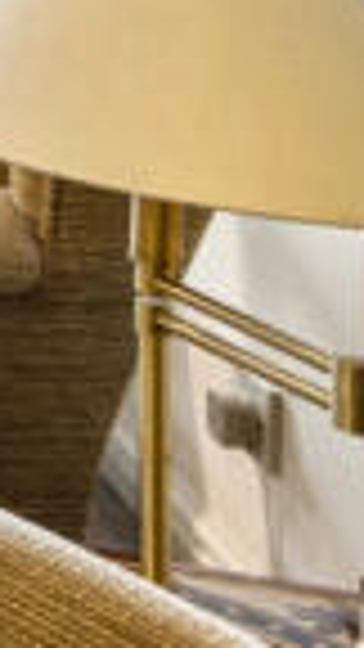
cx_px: -1640
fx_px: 1785
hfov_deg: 5.7
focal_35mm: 104
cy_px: -497
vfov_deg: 17.1
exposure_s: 2.5
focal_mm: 14
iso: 250
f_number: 16
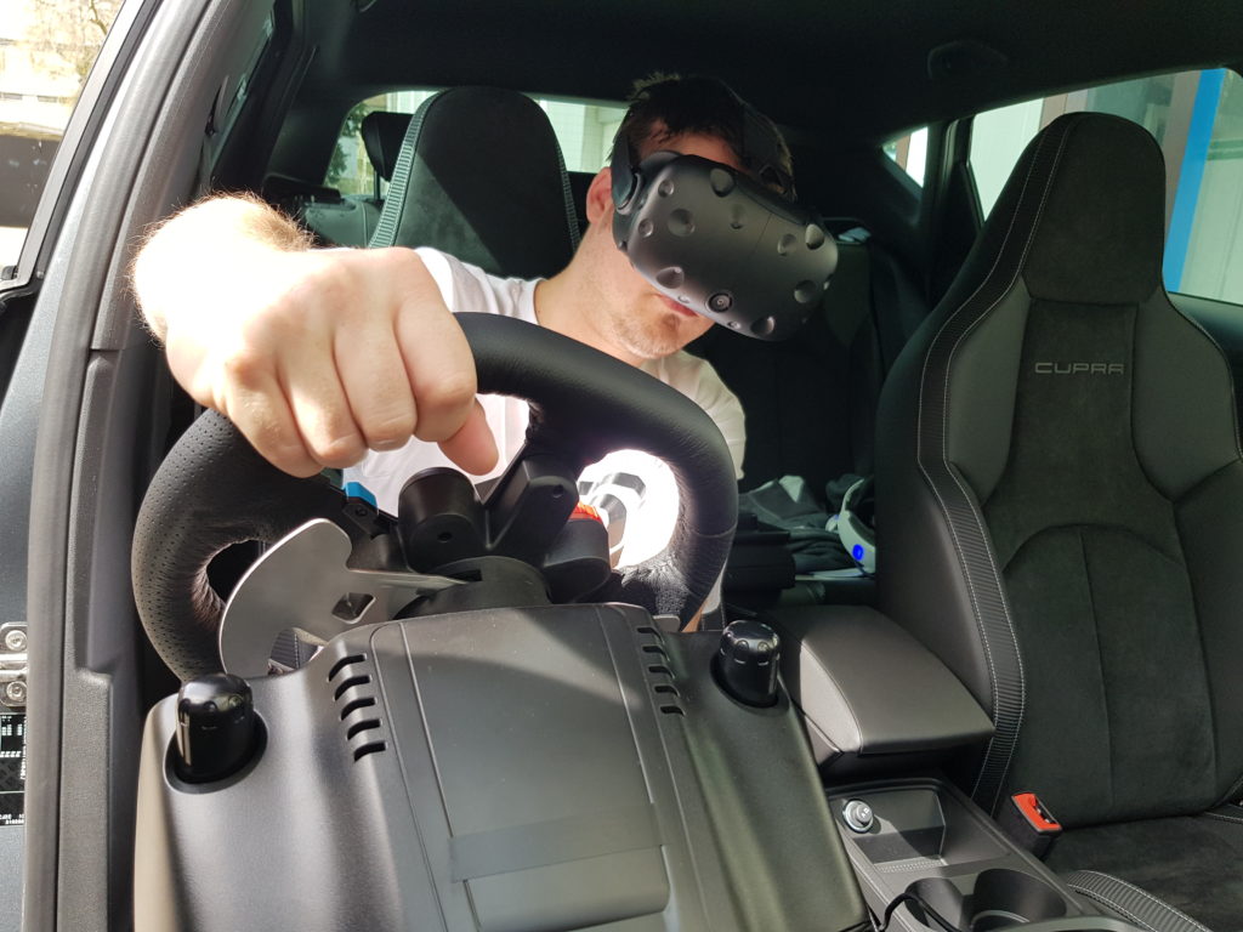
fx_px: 934
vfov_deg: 53.1
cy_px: 466
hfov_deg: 67.3
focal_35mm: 26
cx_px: 622
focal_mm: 4.3
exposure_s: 1/218
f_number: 1.7
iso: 40
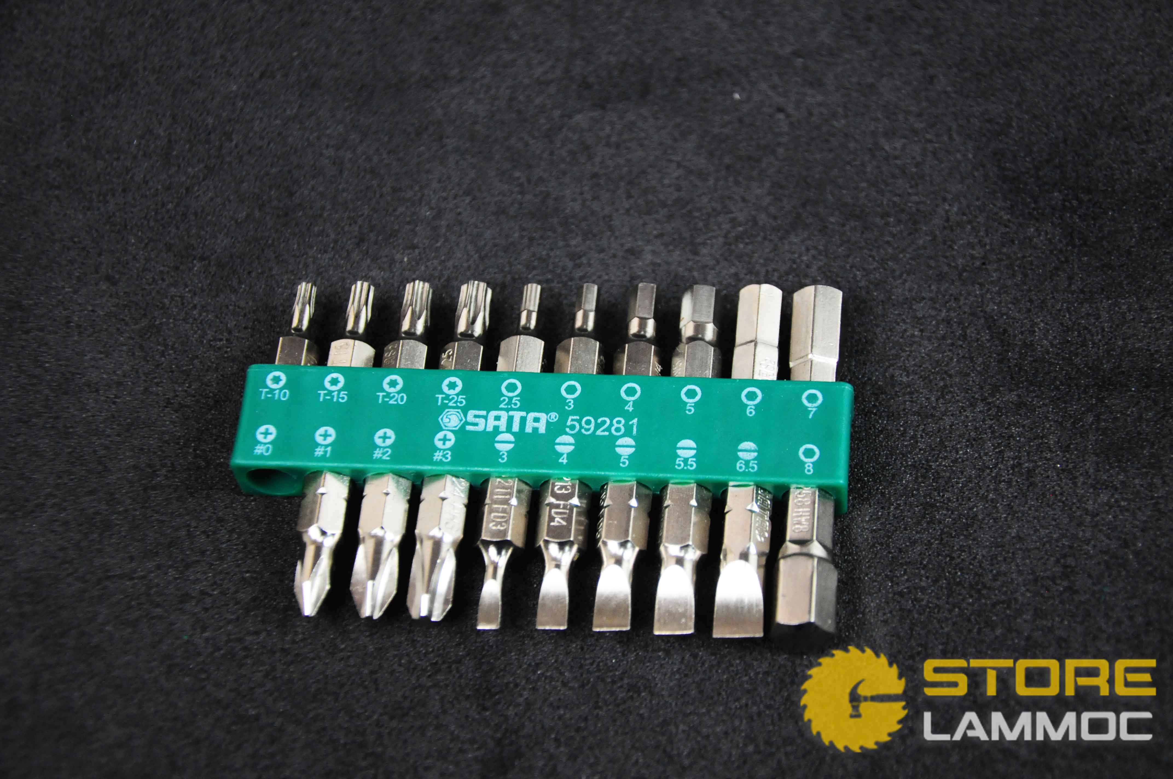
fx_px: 2538
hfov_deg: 26.0
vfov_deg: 17.4
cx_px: 586
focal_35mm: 78
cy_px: 390
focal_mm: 52
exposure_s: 1/80
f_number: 5
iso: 1000
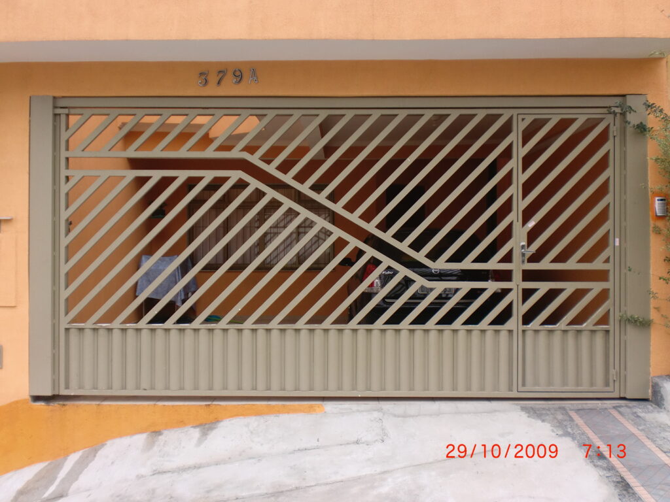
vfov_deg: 40.7
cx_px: 335
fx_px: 677
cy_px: 251
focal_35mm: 35
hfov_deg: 52.6
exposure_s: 1/60
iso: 80
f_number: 3.1
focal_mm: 6.3
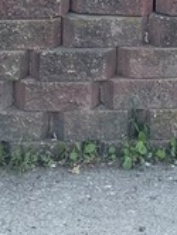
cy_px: -405
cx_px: 47
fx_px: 1149
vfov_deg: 9.7
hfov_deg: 8.8
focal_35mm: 169
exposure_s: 1/242
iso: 25
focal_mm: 4.25
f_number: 1.8
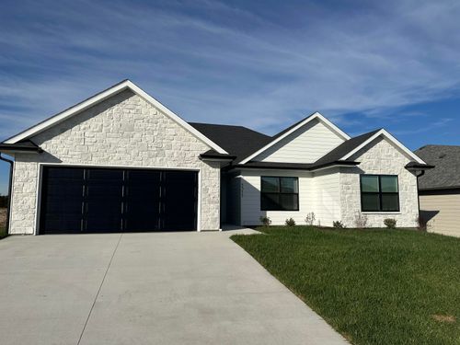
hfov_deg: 71.6
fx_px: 319
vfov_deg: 56.8
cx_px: 230
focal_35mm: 24
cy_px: 172
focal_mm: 6.86
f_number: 1.78
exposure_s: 1/10753
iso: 80
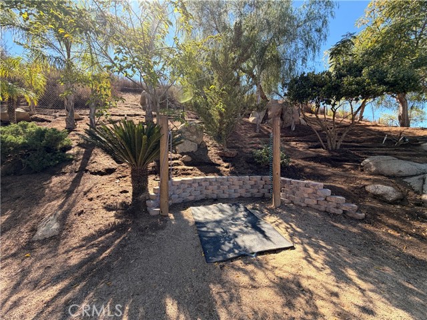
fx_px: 173
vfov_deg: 85.7
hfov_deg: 102.1
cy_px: 160
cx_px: 214
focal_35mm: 14
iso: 64
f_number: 2.2
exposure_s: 1/502
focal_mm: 2.22
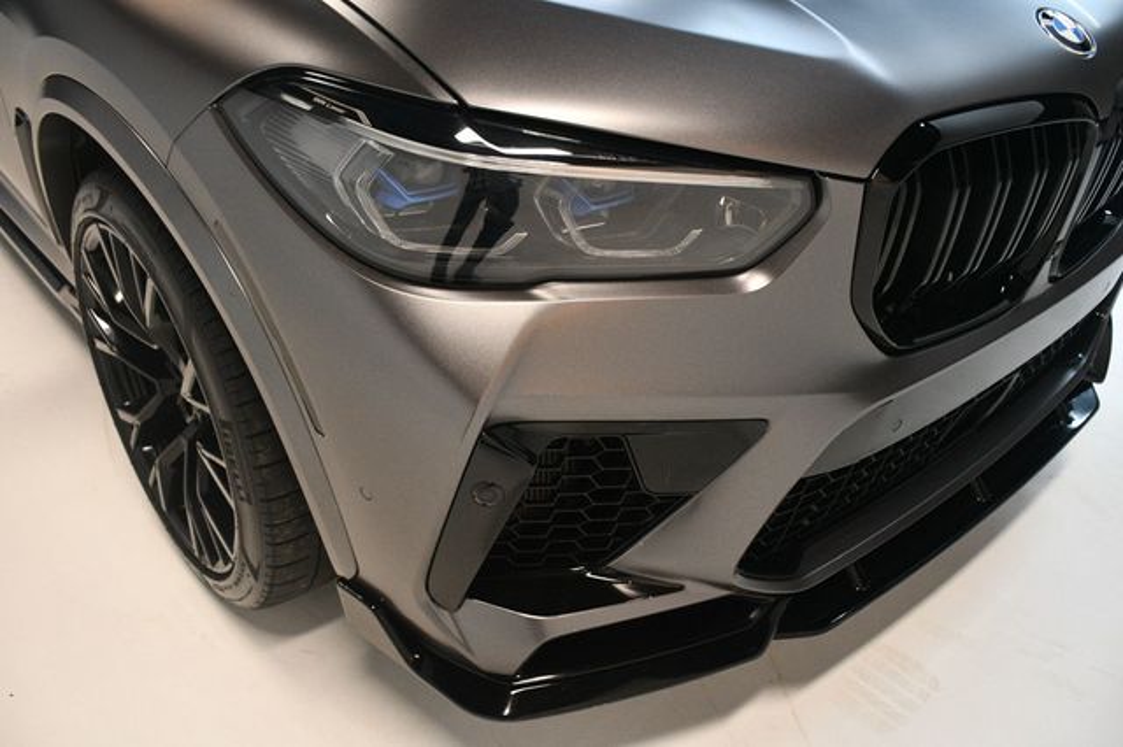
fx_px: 935
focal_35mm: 30
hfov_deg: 62.0
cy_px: 374
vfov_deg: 43.6
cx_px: 562
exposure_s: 1/125
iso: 1600
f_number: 3.5
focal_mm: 20
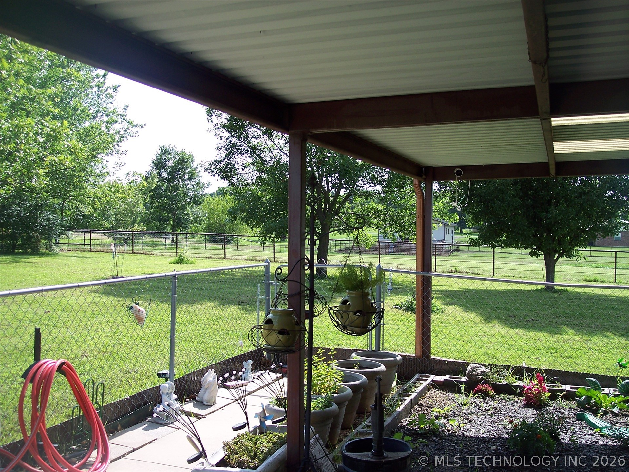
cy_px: 236
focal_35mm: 39
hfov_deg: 47.9
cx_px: 314
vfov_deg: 36.8
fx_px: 709
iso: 100
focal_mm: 8
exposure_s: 1/350
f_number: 3.4
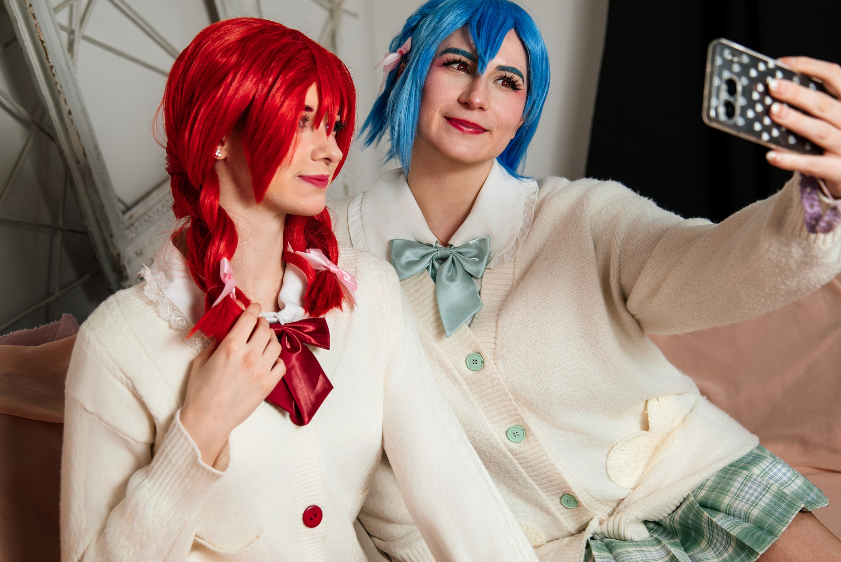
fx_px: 1262
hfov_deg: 36.8
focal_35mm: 54
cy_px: 281
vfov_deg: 25.1
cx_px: 442
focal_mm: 44
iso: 125
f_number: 2.8
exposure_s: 1/160
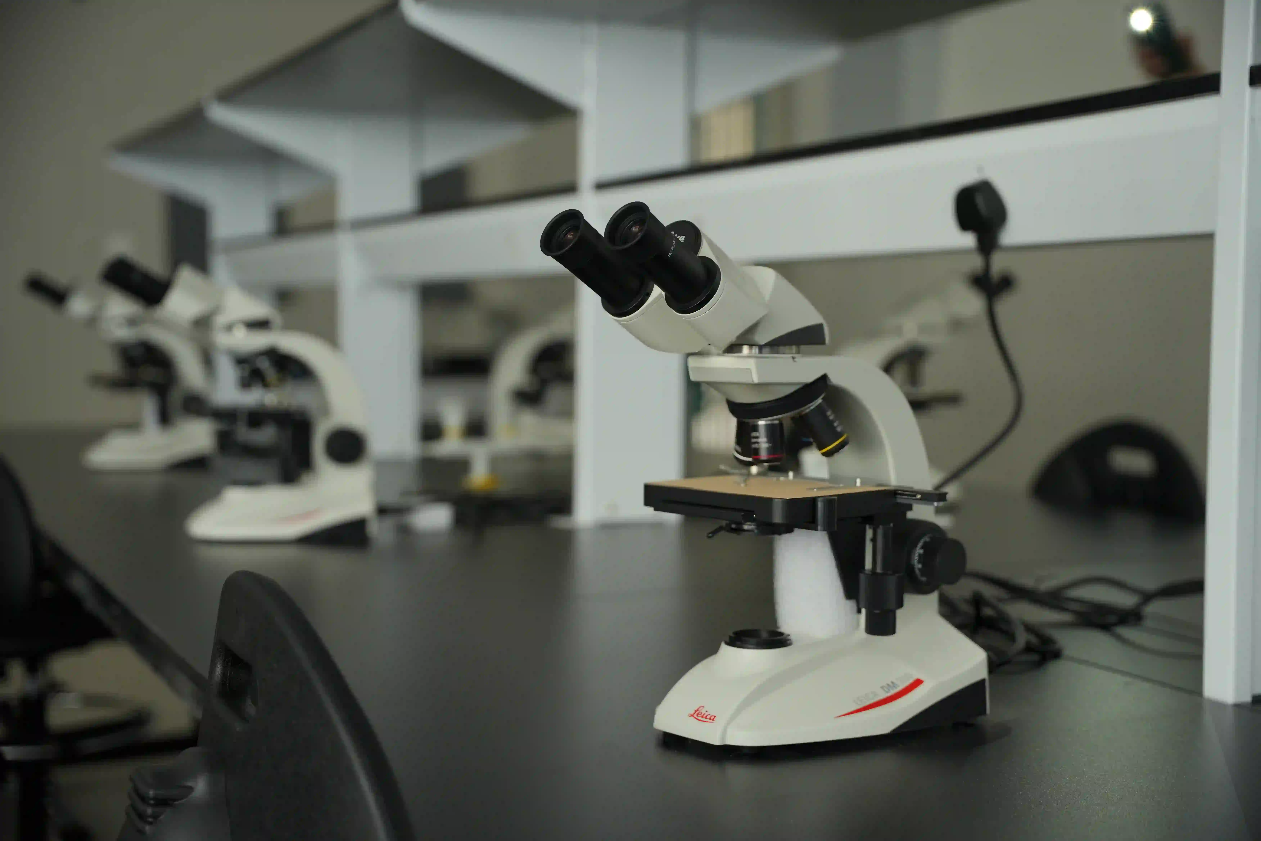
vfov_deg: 27.5
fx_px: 1720
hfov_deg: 40.3
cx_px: 630
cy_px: 420
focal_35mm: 49
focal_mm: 49.1
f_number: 2.8
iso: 640
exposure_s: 1/125
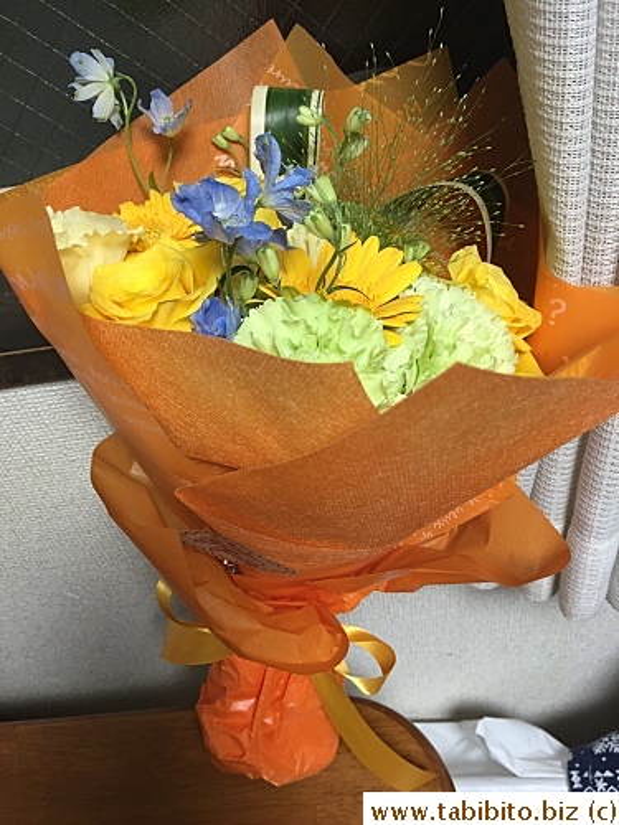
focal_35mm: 29
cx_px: 310
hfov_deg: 48.2
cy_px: 412
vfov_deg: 61.7
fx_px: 691
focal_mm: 4.15
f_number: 2.2
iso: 160
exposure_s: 1/33
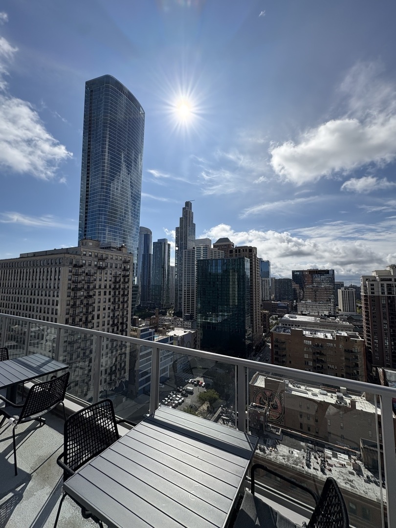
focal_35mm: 14
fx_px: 214
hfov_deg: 85.7
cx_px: 198
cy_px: 264
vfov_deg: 102.1
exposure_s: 1/4630
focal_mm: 2.22
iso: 50
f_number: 2.2
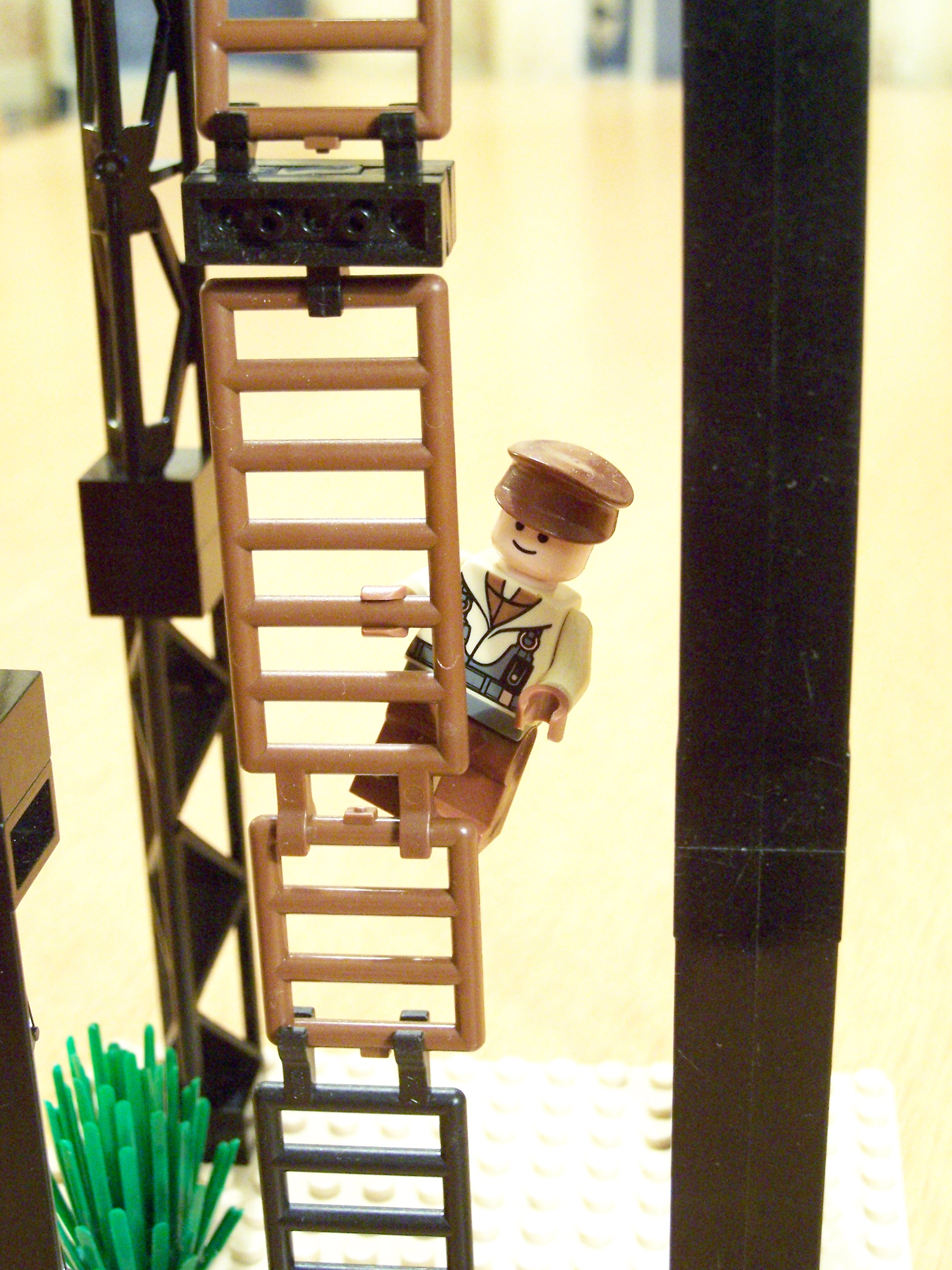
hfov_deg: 24.8
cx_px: 476
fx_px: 2163
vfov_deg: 32.7
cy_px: 635
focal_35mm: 59
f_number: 3.1
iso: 400
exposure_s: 1/4
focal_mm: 9.8
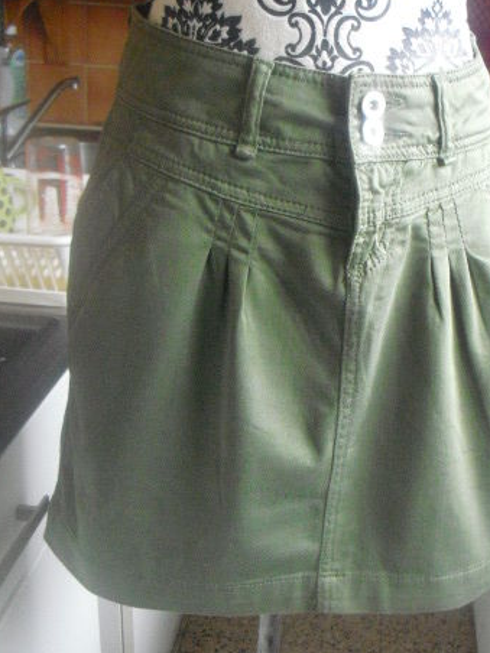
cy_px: 353
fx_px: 963
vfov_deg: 37.5
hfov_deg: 28.3
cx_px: 343
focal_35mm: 51
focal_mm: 6.3
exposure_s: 1/125
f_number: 3.1
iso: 800
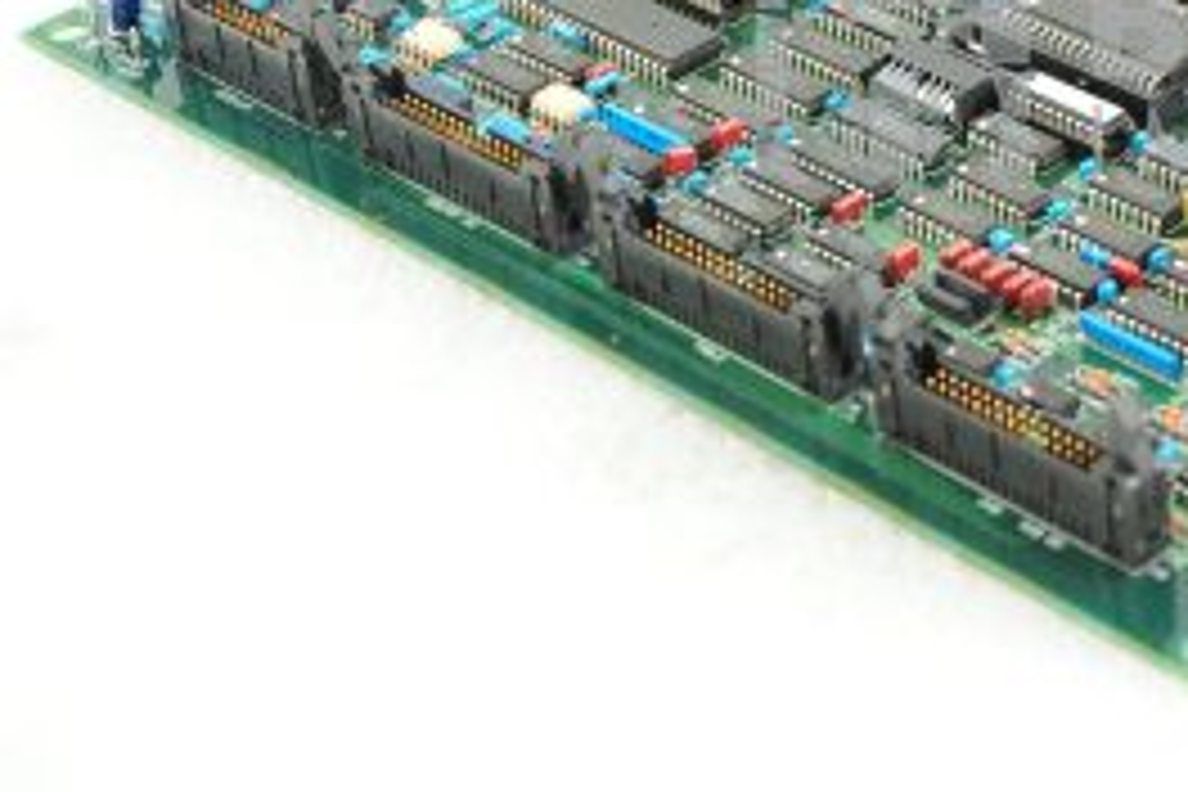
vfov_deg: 10.9
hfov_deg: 16.0
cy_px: 70
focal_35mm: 125
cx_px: 1206
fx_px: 4125
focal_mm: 55
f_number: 7.1
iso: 1600
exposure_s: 1/125
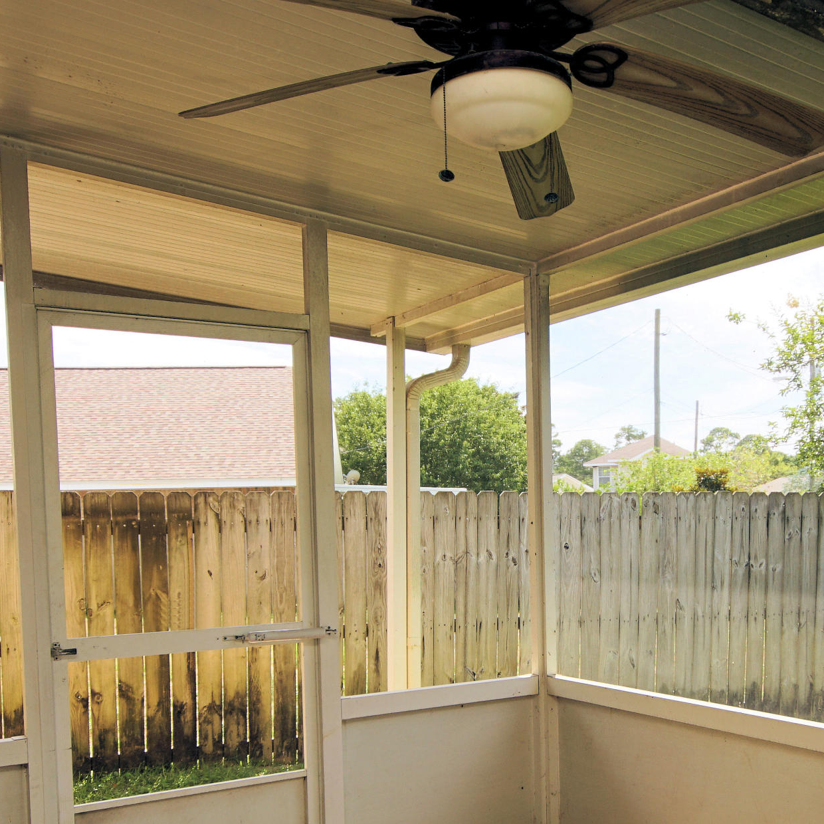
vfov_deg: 43.9
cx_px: 542
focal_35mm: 37
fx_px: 996
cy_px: 586
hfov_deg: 44.3
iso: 100
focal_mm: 12
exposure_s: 1/100
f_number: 5.6
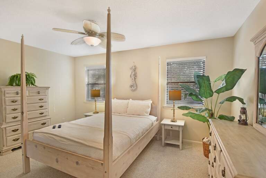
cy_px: 89
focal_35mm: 16
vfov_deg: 72.1
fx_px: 122
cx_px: 133
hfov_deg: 95.0
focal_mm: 11
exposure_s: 1/3
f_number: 6.3
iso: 400
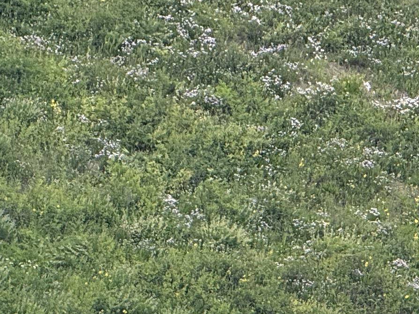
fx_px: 6536
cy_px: 540
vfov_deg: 2.7
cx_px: -37
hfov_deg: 3.7
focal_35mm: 540
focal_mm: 15.66
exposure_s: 1/381
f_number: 2.8
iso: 64
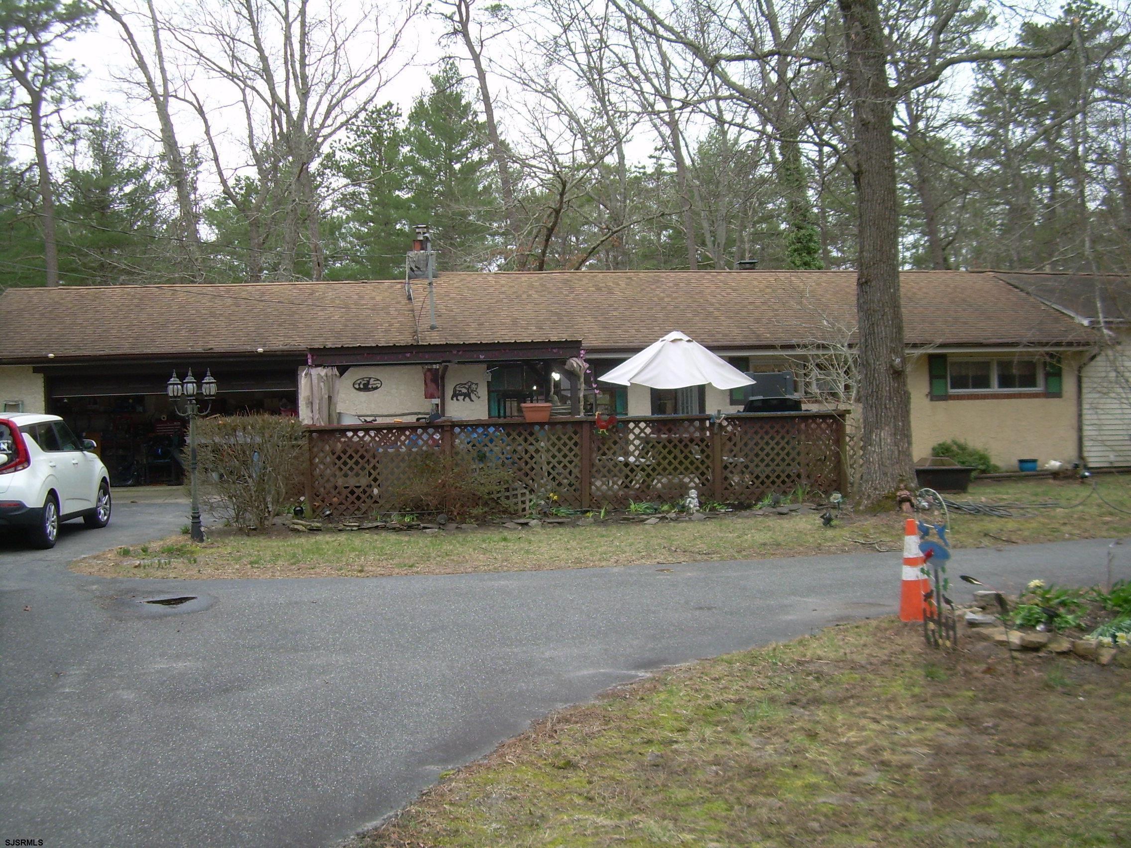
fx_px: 1242
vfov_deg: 37.7
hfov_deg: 49.0
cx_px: 566
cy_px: 424
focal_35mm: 38
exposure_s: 1/65.4
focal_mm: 6.3
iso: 50
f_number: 2.8
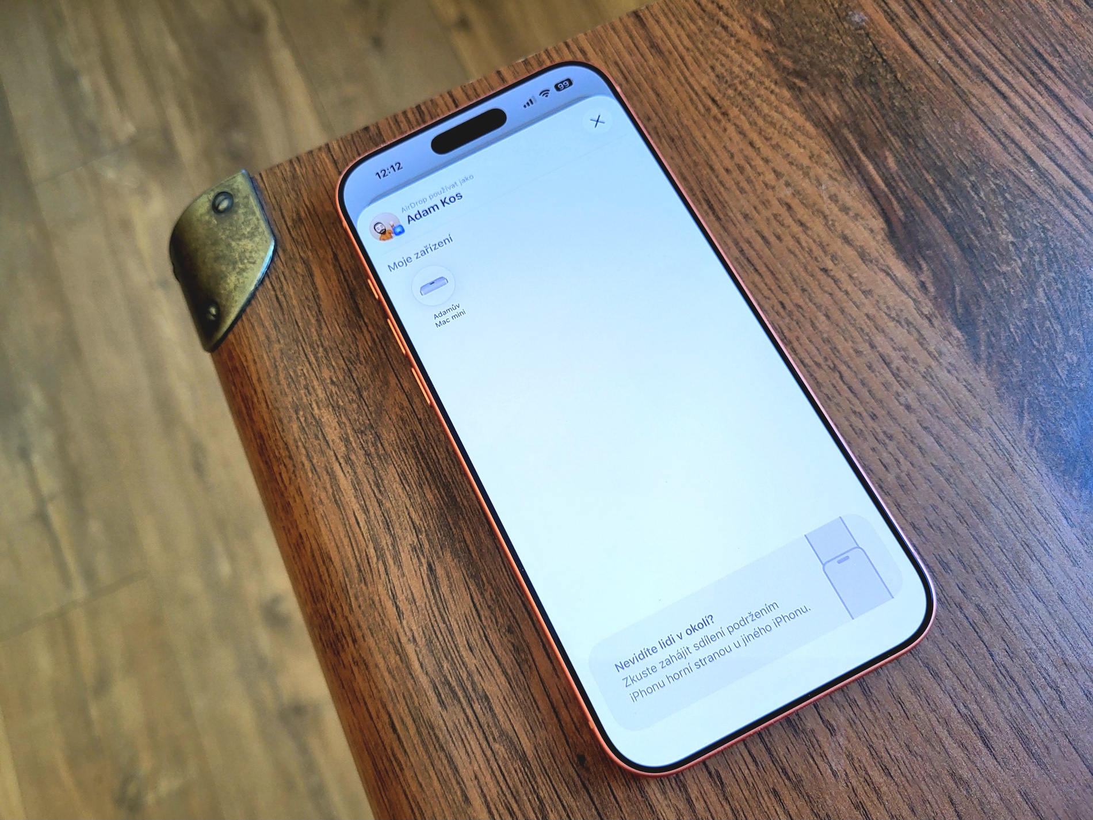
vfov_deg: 53.1
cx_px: 546
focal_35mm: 26
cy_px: 410
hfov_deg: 67.3
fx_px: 821
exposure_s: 1/101
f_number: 1.8
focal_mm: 5.4
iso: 250
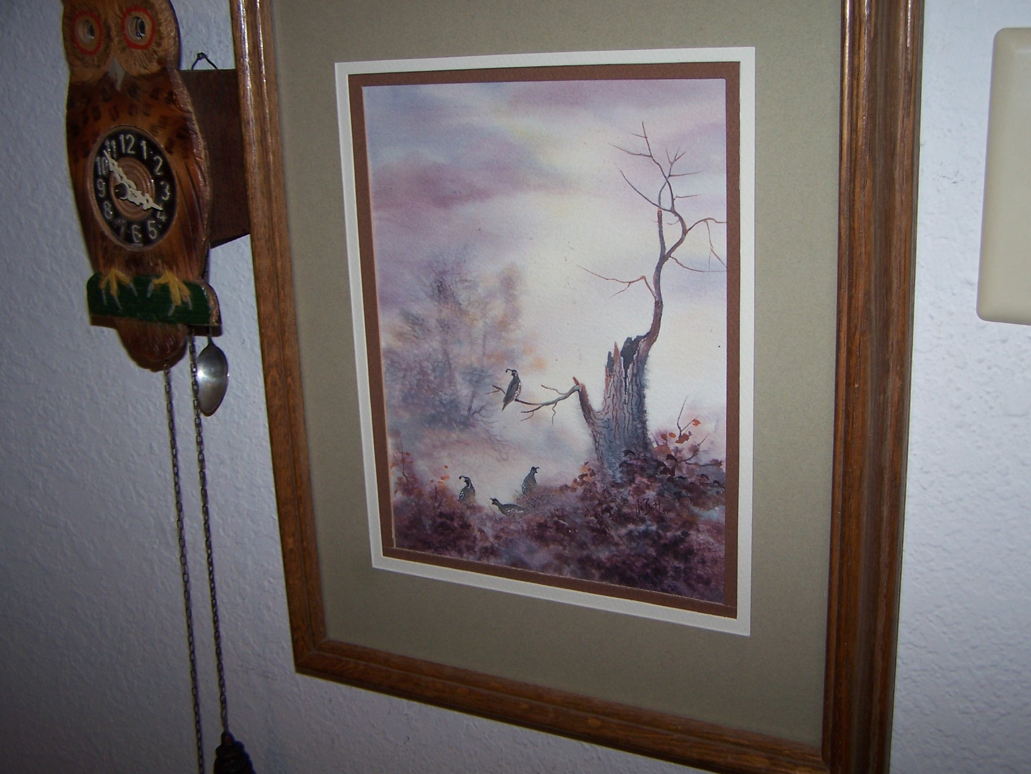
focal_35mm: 38
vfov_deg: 37.7
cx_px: 516
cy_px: 387
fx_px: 1132
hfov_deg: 49.0
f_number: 2.8
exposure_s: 1/60
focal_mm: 6.3
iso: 80
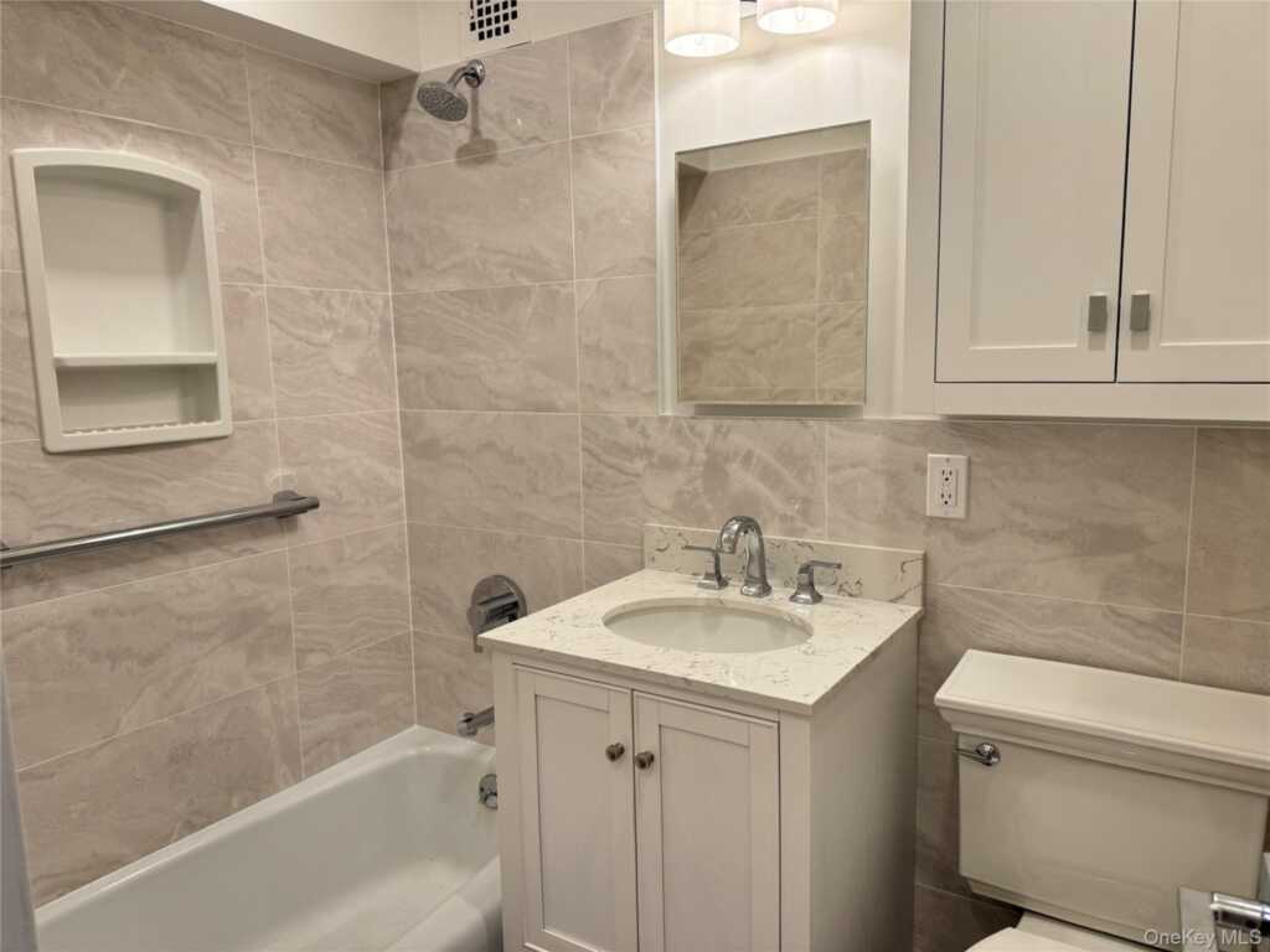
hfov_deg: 71.6
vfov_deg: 56.8
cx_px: 635
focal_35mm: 24
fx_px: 881
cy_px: 476
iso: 125
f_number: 1.78
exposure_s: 1/120
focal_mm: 6.76
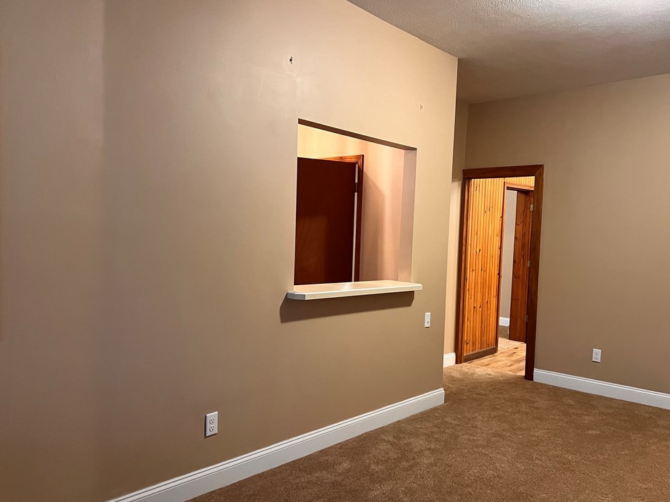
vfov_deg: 49.7
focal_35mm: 28
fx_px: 542
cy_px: 262
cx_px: 359
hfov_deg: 63.4
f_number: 1.5
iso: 400
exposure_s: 1/40
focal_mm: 5.7
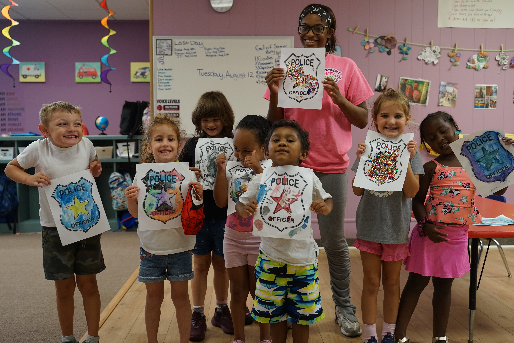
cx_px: 257
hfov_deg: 51.9
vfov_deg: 35.9
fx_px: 528
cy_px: 172
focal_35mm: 37
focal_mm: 37
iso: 1000
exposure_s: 1/160
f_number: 4
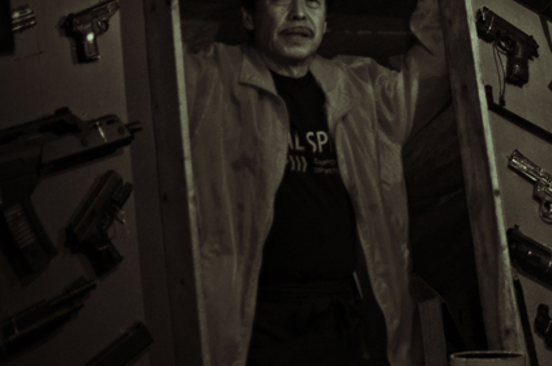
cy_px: 187
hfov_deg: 15.6
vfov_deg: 10.7
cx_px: 650
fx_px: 1946
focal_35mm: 127
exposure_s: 1/400
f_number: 1.8
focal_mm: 35
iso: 720
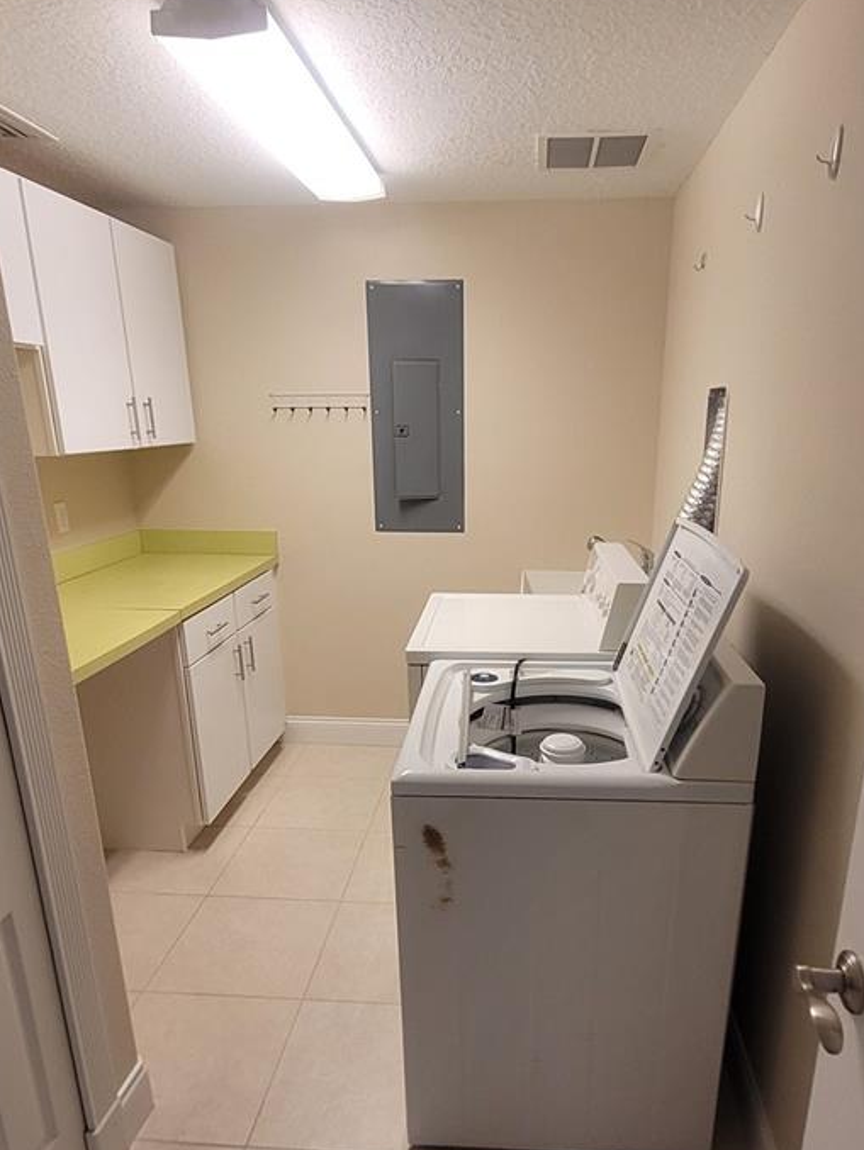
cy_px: 667
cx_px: 479
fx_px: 765
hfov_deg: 58.8
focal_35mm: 23
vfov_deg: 73.4
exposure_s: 1/60
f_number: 2.2
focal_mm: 1.74
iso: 160
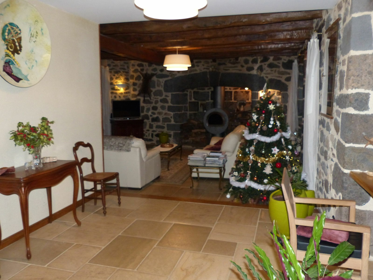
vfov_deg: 46.8
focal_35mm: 30
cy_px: 140
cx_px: 186
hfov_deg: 60.0
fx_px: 323
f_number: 2.8
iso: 400
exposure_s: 1/60
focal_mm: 5.4
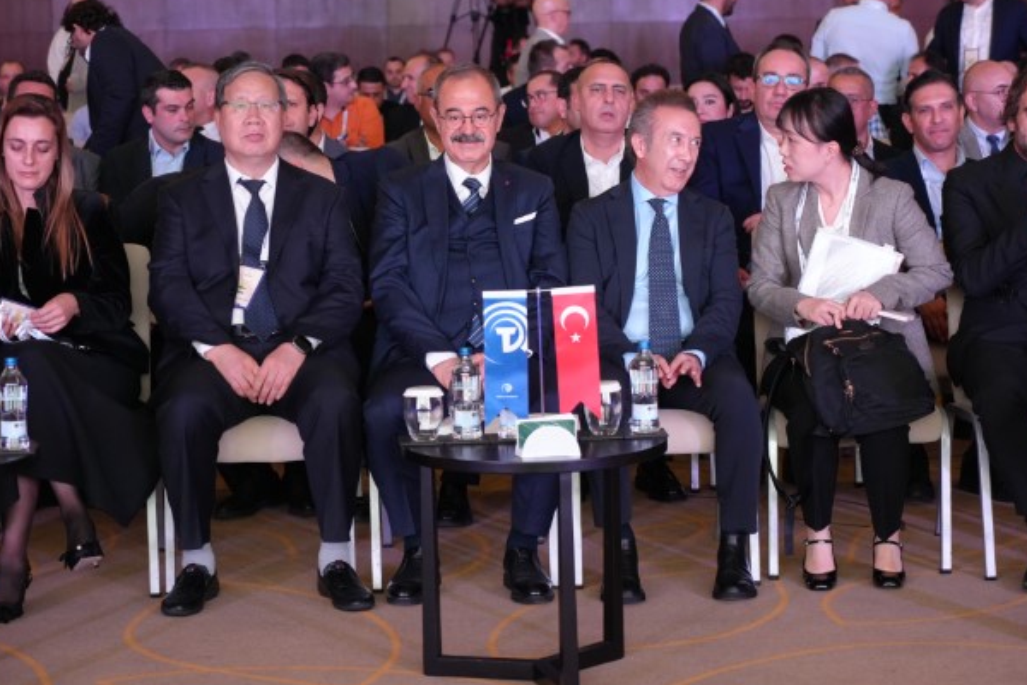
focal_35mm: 84
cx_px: 539
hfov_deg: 24.2
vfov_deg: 16.3
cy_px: 331
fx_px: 2396
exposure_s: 1/160
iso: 4000
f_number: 4
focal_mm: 70
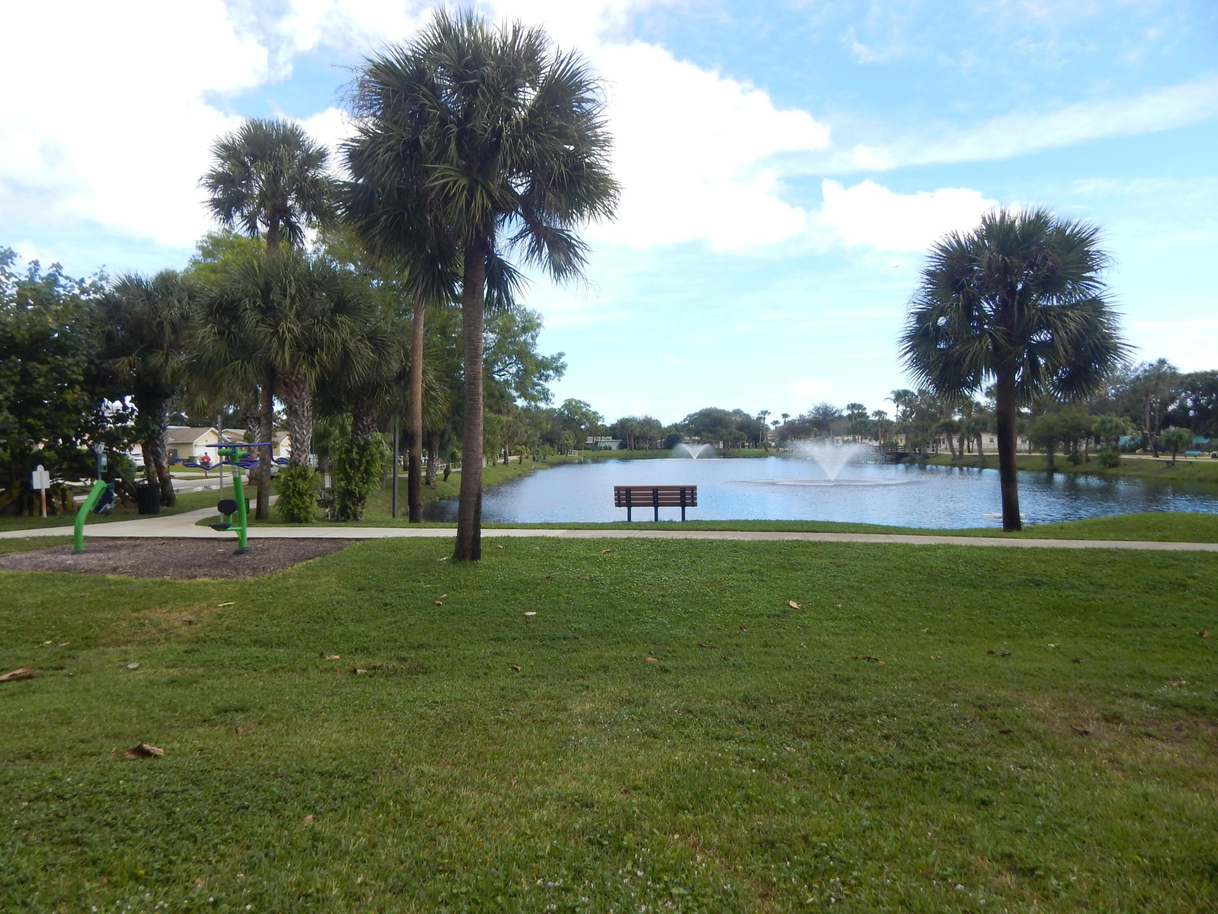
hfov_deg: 76.4
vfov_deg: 61.1
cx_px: 609
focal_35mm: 22
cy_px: 457
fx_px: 774
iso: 125
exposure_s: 1/1000
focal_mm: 4
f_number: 3
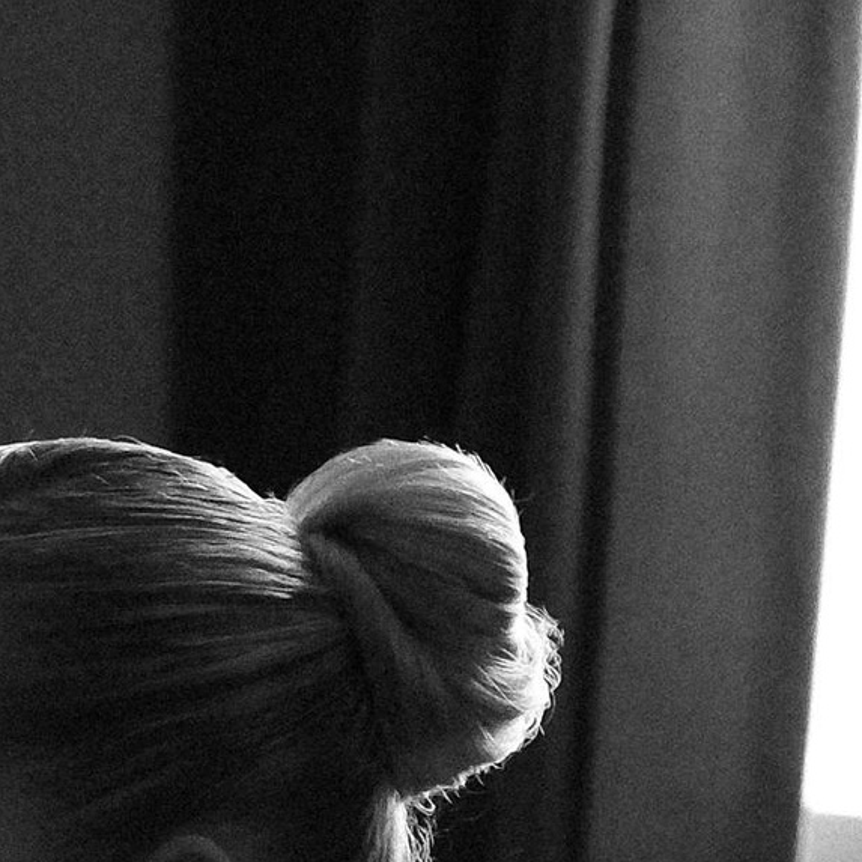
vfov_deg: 5.6
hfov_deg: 5.8
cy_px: 2165
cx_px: -254
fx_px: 8508
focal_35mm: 302
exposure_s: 1/125
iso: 2500
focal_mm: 35
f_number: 2
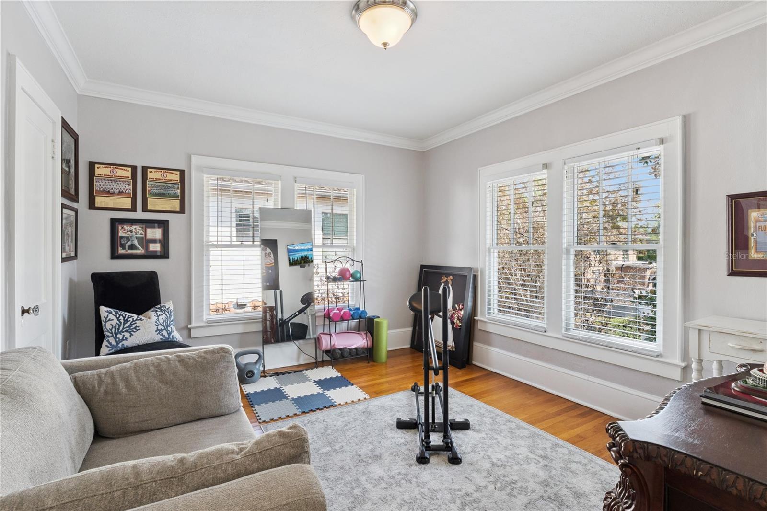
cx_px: 384
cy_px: 256
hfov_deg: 92.5
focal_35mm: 17
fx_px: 367
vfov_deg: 69.6
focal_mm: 11.5
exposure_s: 1/80
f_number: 9
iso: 400
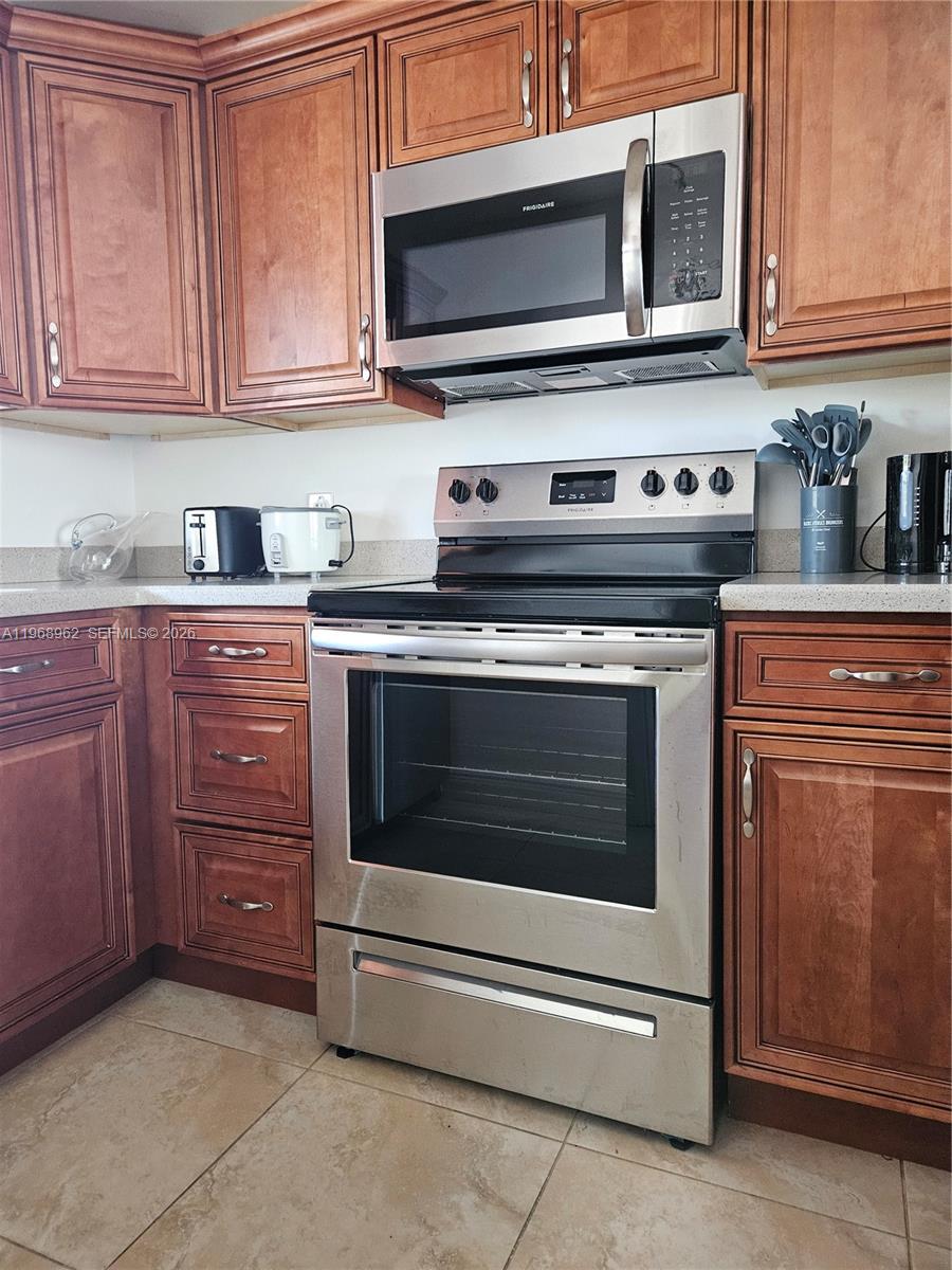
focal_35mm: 23
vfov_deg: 73.9
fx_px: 843
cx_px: 476
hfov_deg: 58.9
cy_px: 635
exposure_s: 1/120
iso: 800
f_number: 1.8
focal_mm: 5.4
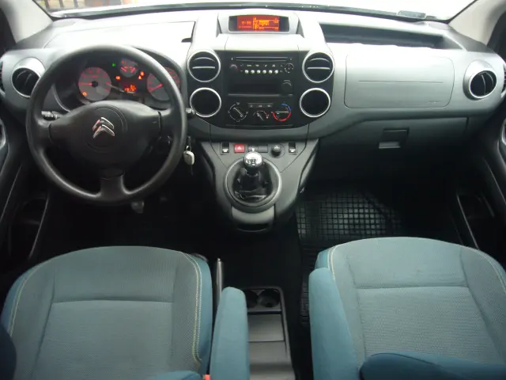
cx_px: 253
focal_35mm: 28
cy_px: 190
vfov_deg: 49.7
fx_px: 409
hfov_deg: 63.4
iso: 160
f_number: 2.8
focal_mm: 4.6
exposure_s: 1/15
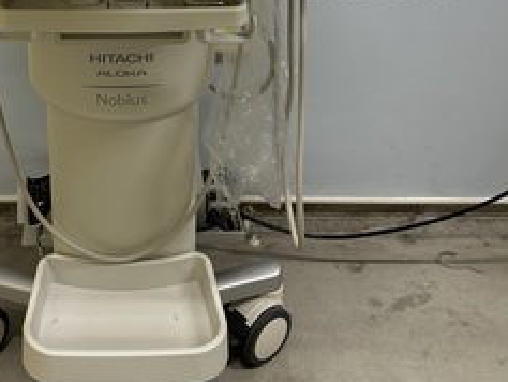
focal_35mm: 54
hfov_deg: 34.8
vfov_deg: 25.4
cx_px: 133
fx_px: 793
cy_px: -19
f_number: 1.78
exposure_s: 1/120
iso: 160
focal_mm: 6.86
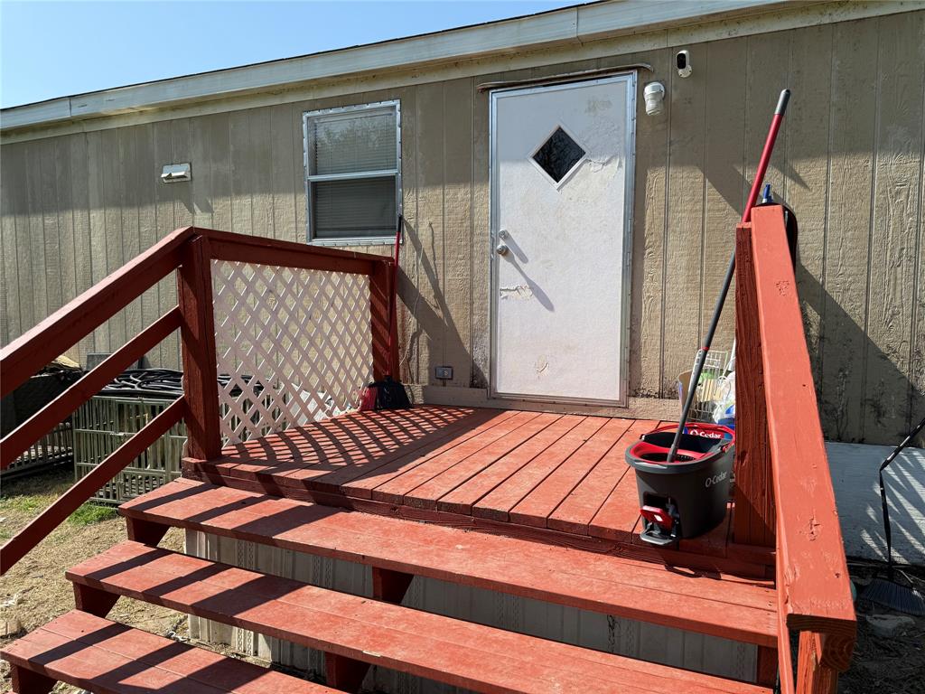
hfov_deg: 71.6
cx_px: 462
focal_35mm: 24
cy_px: 347
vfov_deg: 56.8
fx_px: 641
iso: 80
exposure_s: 1/3425
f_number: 1.78
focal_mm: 6.76
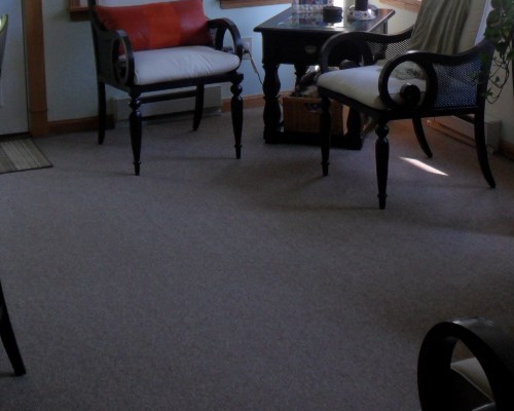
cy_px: 29
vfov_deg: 21.3
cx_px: 288
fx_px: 1065
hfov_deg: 27.1
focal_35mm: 70
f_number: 3
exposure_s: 1/60
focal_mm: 6.3
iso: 80
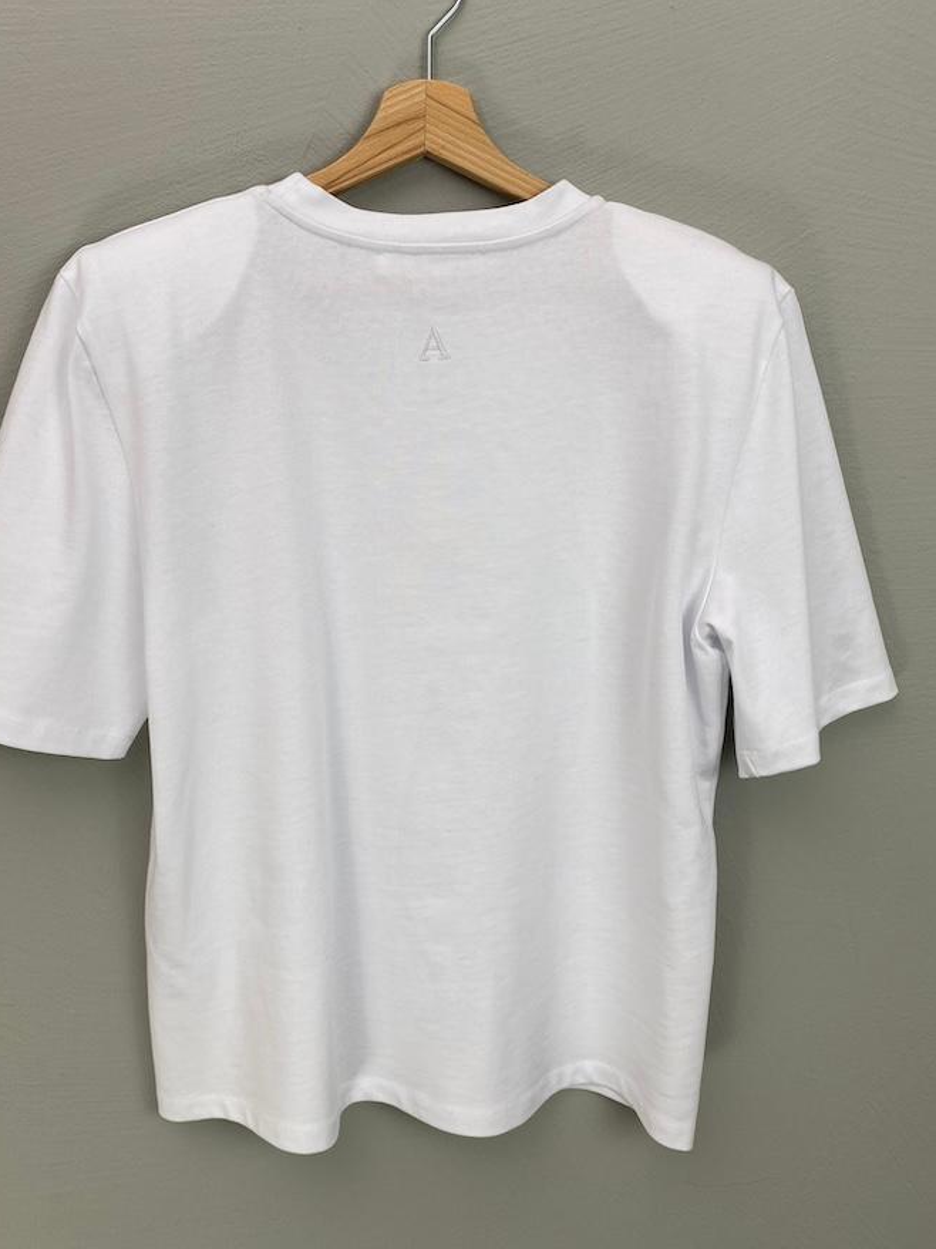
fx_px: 1046
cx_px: 415
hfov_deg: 48.1
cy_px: 580
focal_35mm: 29
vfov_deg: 61.6
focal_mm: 4.25
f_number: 1.8
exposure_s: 1/111
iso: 32
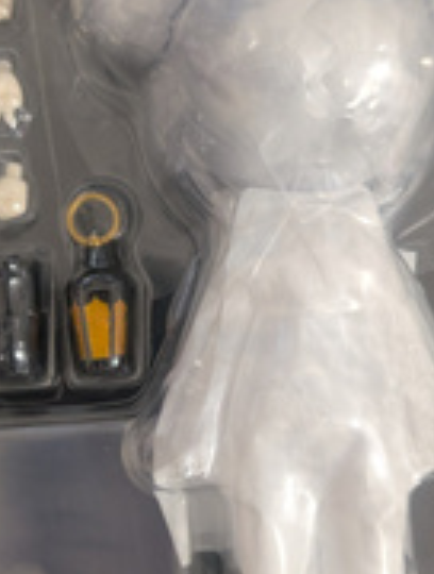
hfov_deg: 24.5
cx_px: 183
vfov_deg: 32.1
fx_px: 998
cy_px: 303
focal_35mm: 60
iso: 1222
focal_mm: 6.9
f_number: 1.68
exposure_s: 1/97.8
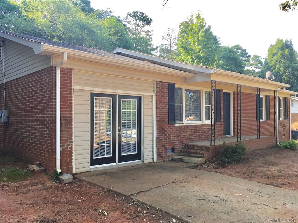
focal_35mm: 29
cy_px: 112
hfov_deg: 61.7
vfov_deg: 48.2
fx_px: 250
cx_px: 149
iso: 25
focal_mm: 4.15
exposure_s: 1/349
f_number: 2.2
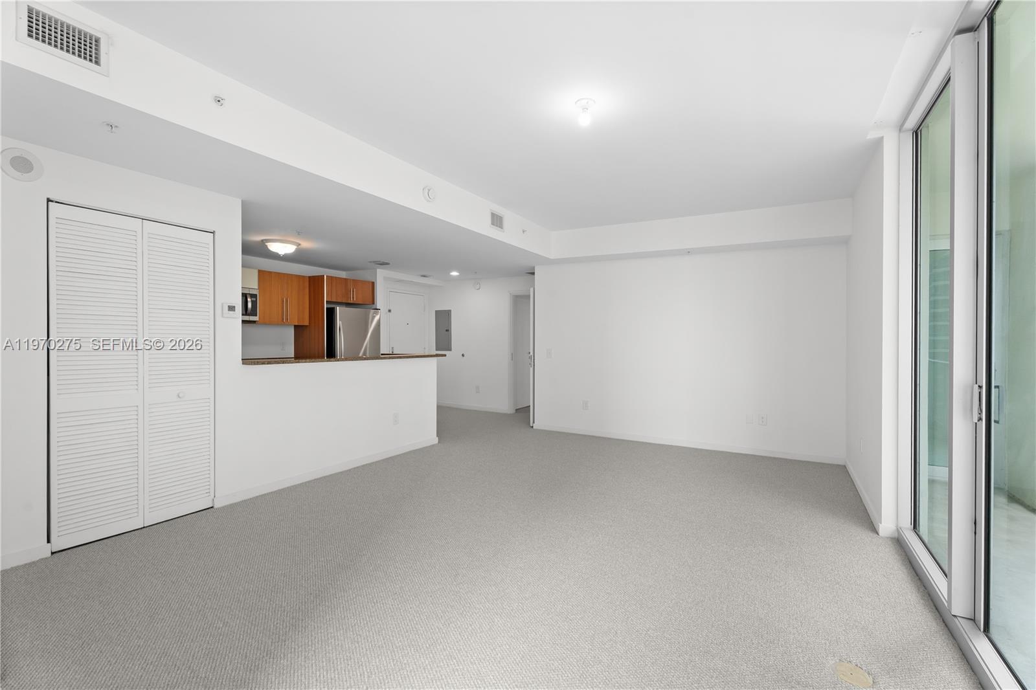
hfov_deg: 96.7
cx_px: 518
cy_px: 345
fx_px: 460
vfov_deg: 73.7
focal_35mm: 16
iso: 400
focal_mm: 16
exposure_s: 1/6
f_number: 8
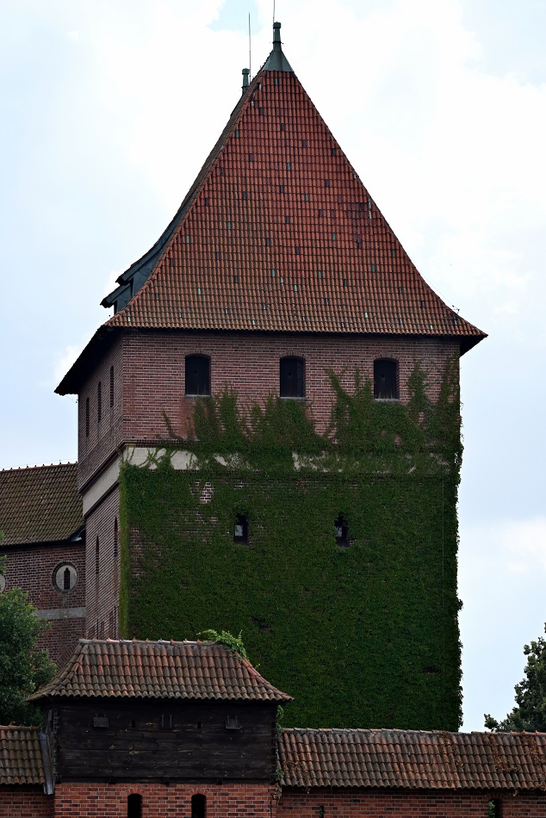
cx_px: 273
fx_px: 4092
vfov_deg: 11.4
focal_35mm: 180
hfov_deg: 7.6
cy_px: 409
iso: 200
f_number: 5.6
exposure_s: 1/800
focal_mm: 180
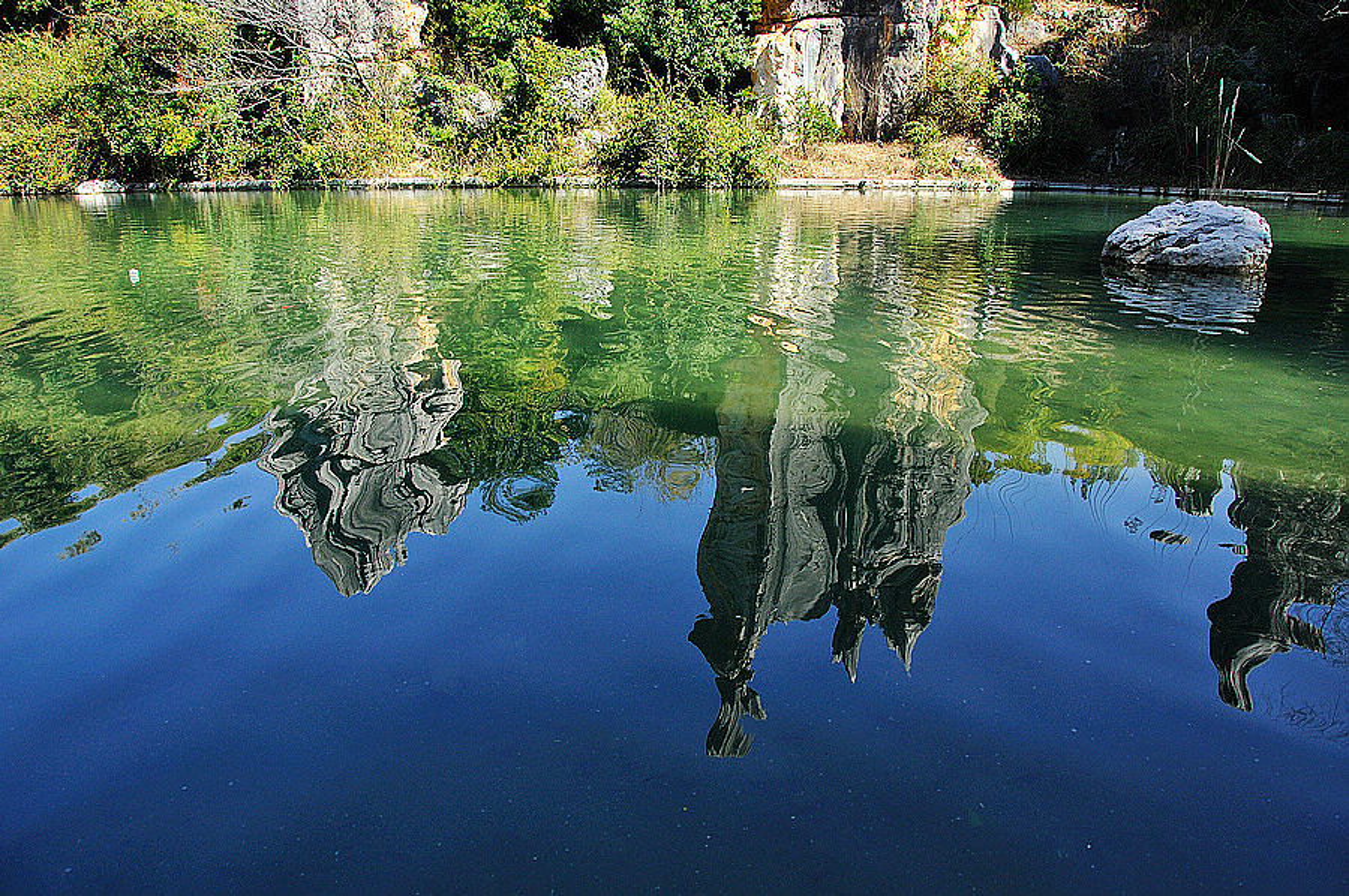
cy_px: 448
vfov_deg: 47.8
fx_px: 1011
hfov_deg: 67.4
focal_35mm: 27
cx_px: 674
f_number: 5.6
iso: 200
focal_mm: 18
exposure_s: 1/800
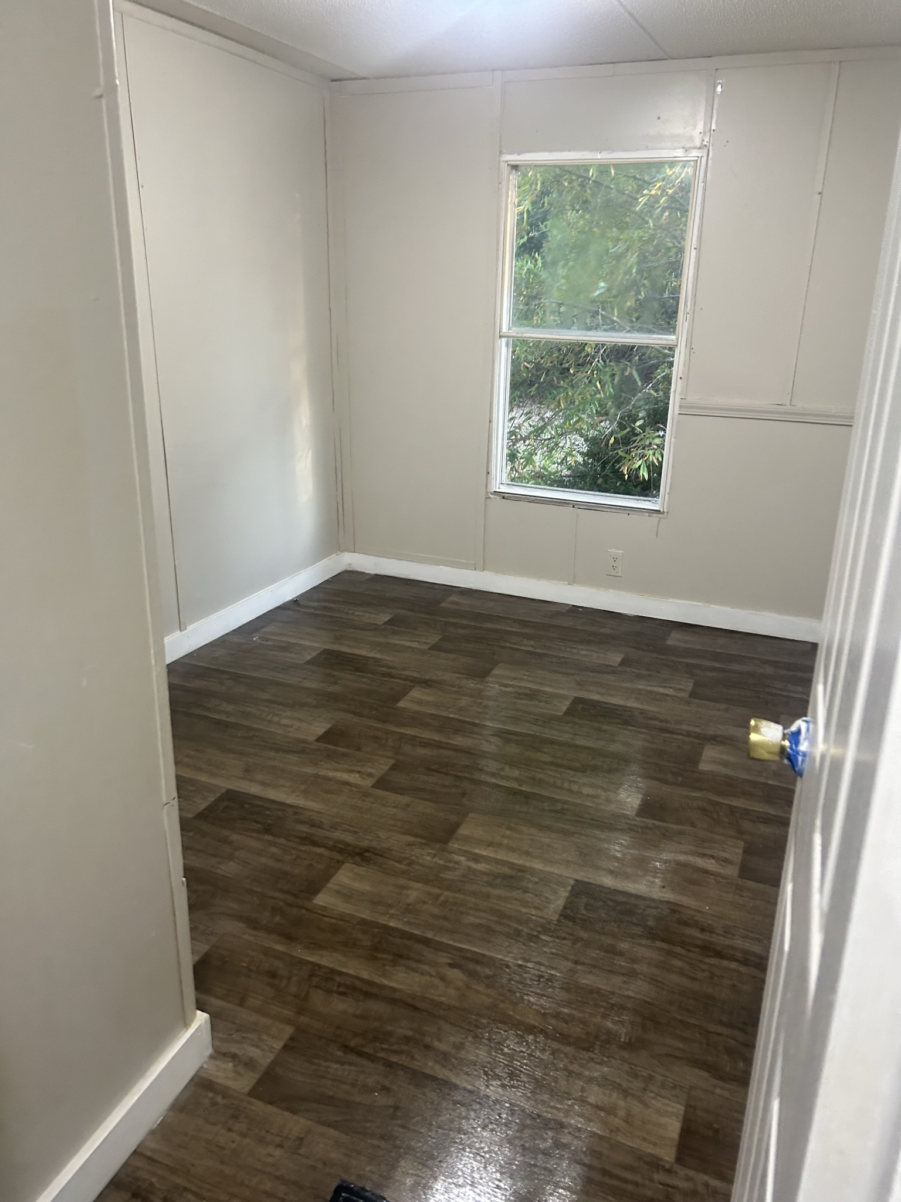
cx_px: 450
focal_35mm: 26
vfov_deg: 67.3
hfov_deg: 53.1
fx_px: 902
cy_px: 601
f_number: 1.5
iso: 200
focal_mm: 5.7
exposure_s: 1/60
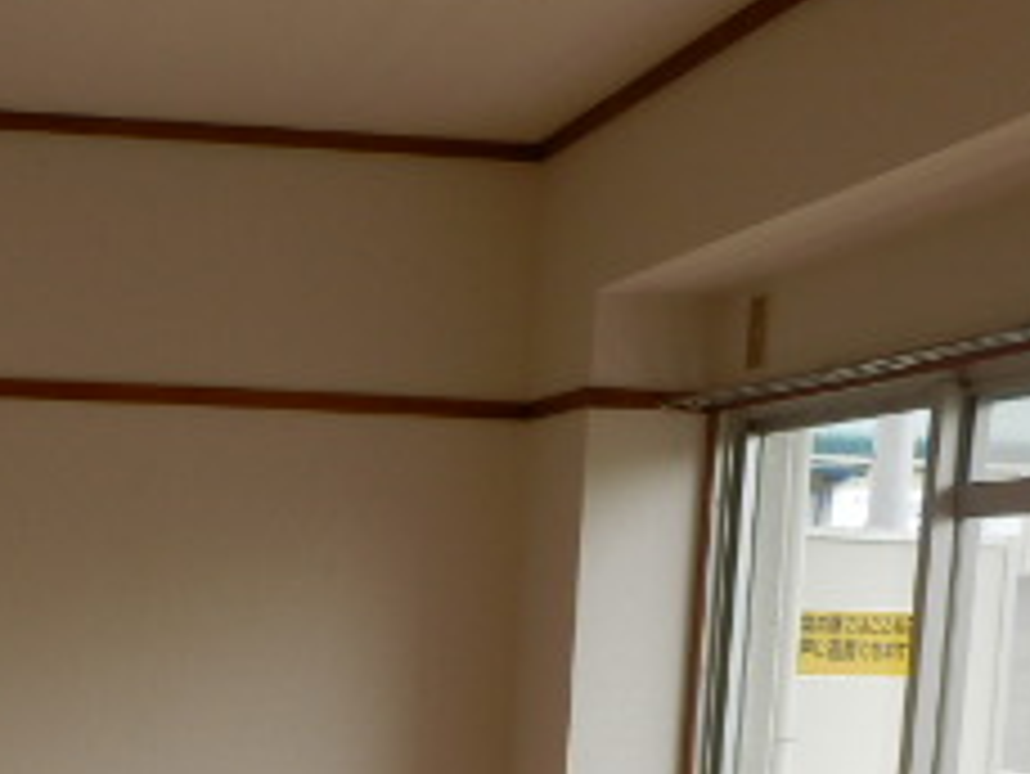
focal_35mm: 67
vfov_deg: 20.6
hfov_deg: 28.1
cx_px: 157
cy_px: 904
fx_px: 1995
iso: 80
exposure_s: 1/200
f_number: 3
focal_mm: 4.2
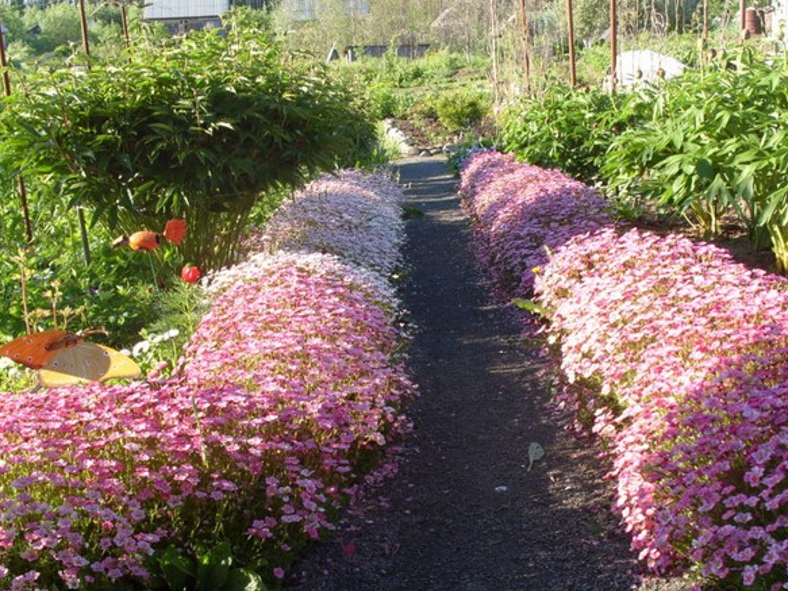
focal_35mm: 45
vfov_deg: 32.1
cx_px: 453
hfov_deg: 42.0
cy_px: 352
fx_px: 1024
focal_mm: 7.8
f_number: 4.4
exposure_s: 1/180
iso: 80
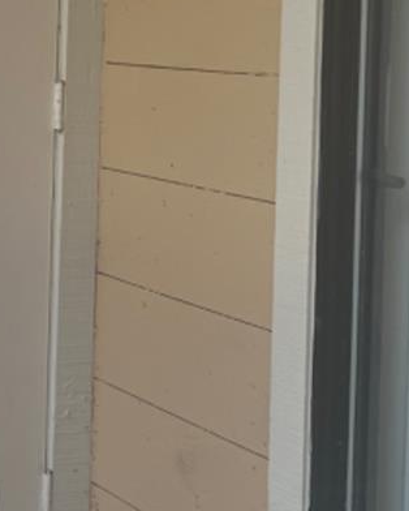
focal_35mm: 97
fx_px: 1467
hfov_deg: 15.1
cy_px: 70
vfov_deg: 19.5
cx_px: -137
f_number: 1.5
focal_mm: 5.7
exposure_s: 1/654
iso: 50
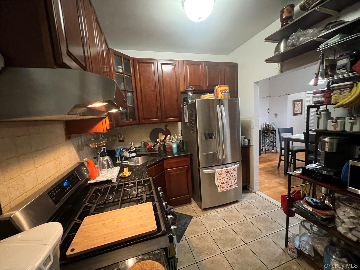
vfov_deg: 89.9
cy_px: 135
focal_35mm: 13
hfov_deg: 106.2
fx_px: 135
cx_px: 180
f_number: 1.8
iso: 1000
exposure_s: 1/30
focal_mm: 1.57
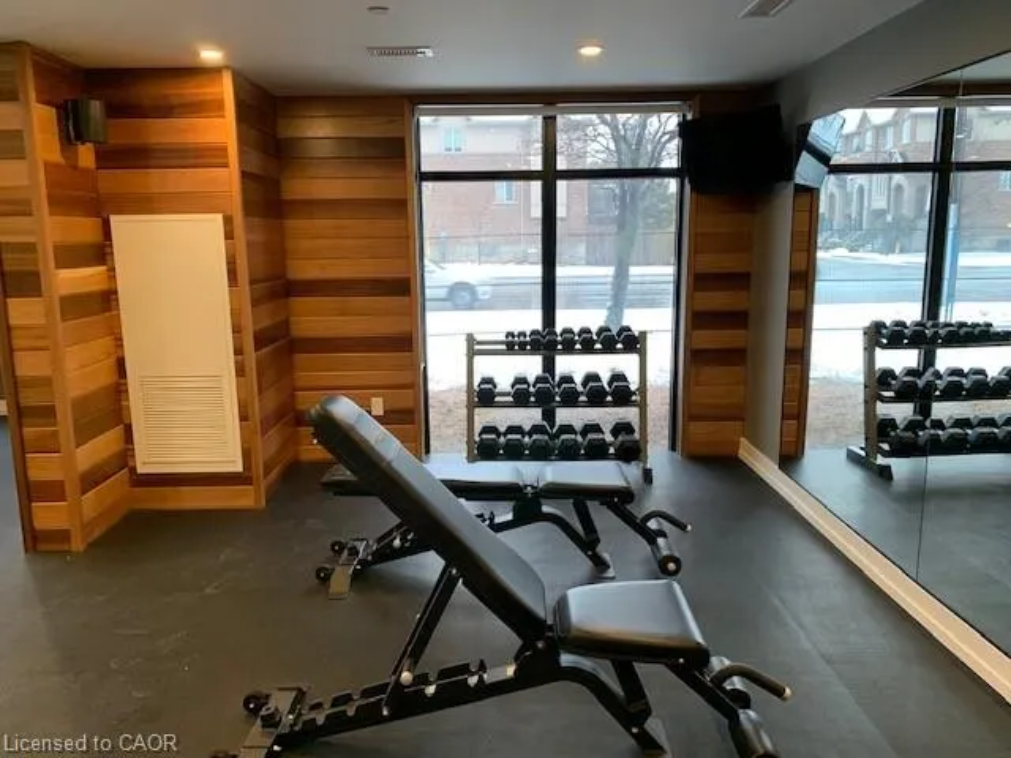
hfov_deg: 67.3
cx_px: 506
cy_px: 379
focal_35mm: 26
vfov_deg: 53.1
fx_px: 759
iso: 80
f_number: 1.8
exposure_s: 1/60
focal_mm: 4.25
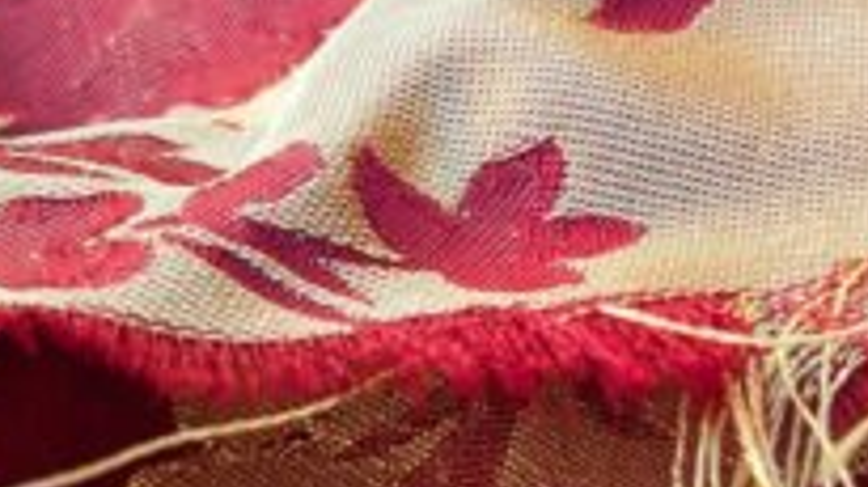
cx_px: 483
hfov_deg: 18.6
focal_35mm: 115
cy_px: 148
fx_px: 2645
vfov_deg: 10.5
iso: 52
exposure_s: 1/179
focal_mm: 4.38
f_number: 1.73
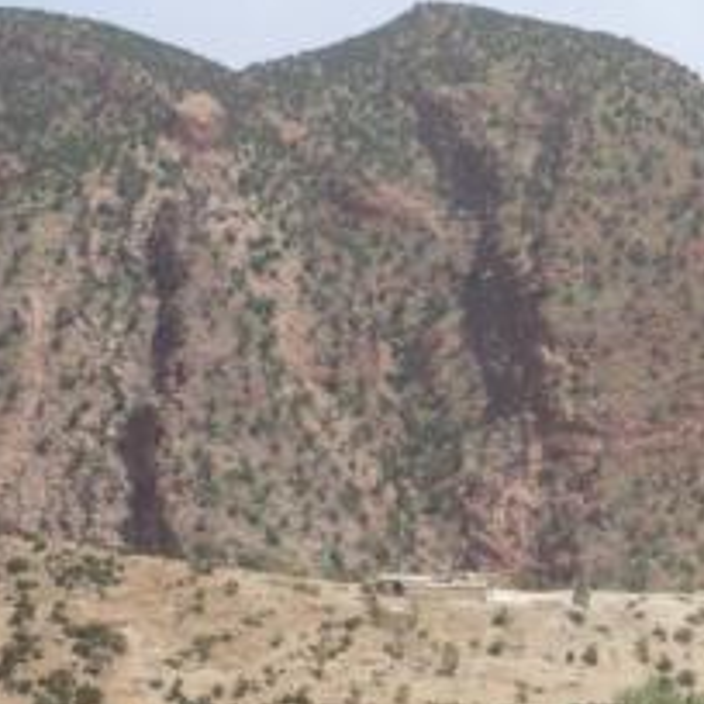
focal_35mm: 97
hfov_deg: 16.4
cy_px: 531
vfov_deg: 17.8
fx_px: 2232
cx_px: 1039
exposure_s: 1/200
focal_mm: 5.8
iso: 100
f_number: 8
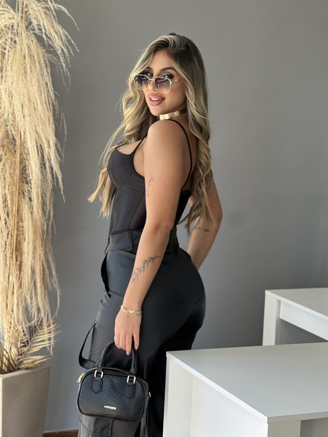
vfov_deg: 25.3
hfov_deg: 19.1
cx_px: 164
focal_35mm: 77
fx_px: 973
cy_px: 218
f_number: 2.8
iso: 200
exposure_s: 1/121
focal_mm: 9
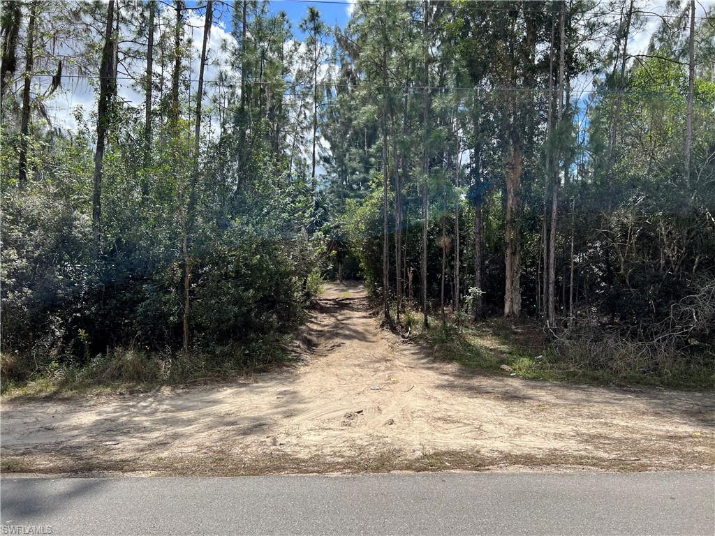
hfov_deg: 67.3
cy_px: 268
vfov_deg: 53.1
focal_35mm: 26
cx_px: 358
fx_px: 537
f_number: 1.5
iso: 50
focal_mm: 5.7
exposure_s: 1/3077
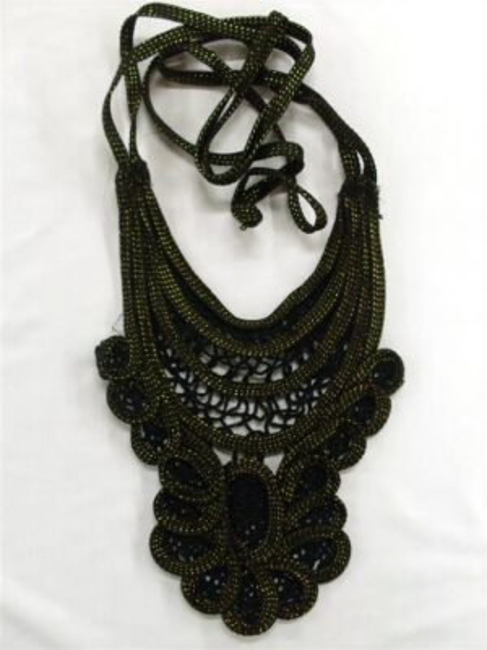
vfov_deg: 49.0
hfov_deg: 37.7
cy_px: 325
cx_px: 244
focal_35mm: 38
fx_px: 713
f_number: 2.8
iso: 200
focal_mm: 6.3
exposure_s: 1/45
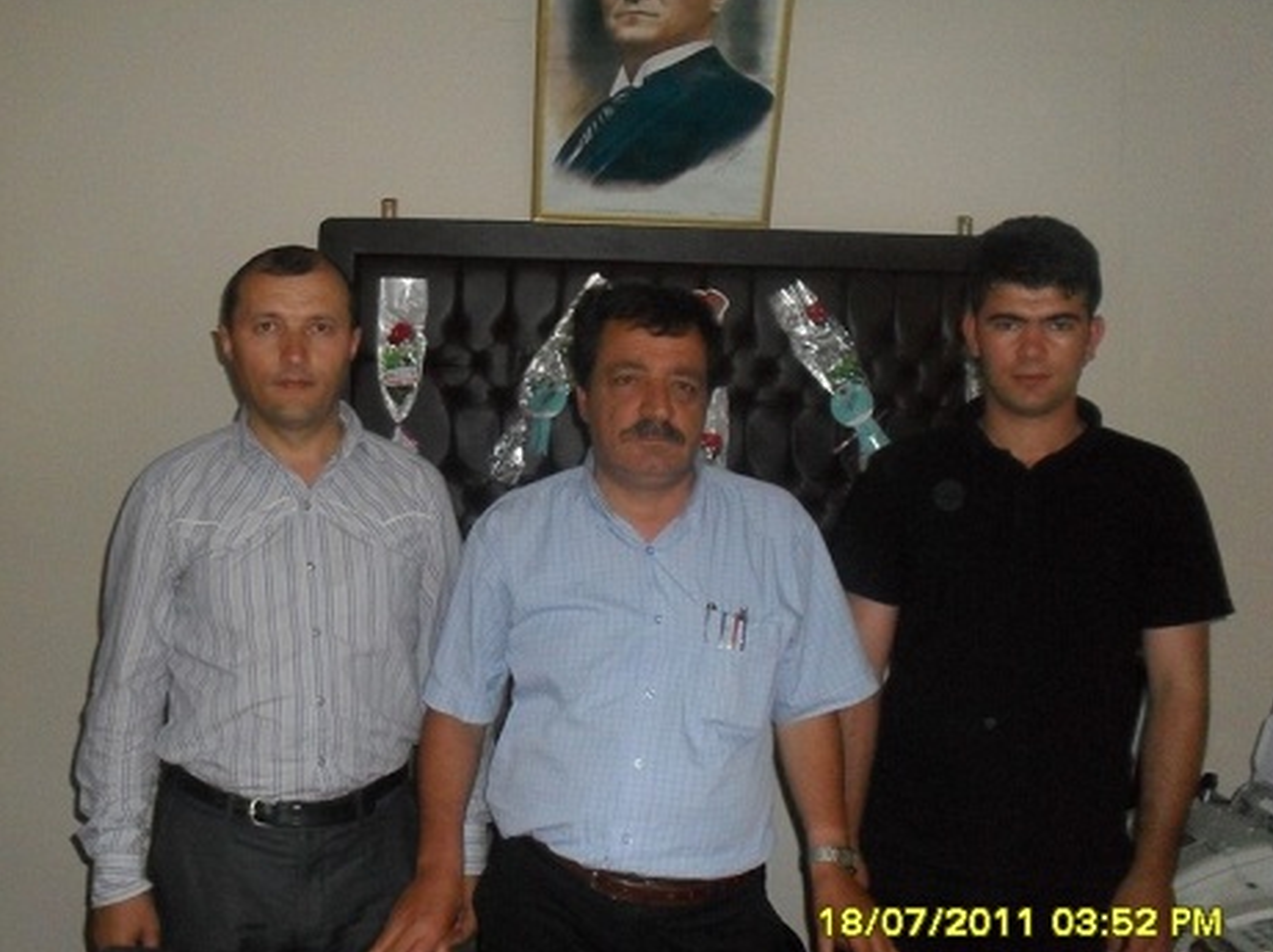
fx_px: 1396
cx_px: 596
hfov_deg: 49.0
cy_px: 504
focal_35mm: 38
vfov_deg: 37.7
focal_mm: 6.3
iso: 400
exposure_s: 1/45
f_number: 8.4
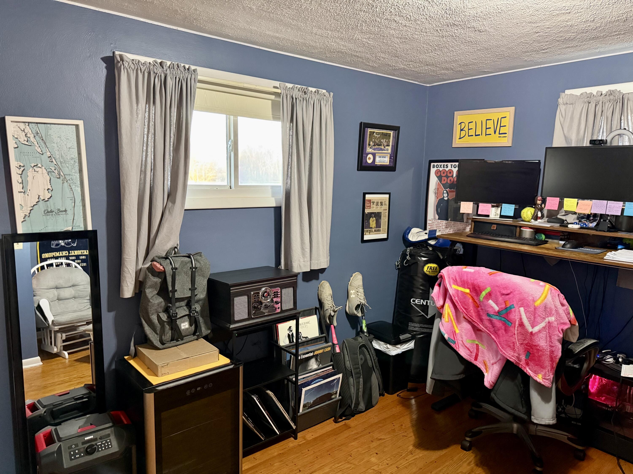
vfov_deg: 56.8
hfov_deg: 71.6
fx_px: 439
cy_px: 237
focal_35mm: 24
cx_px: 316
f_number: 1.78
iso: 800
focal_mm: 6.76
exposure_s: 1/40
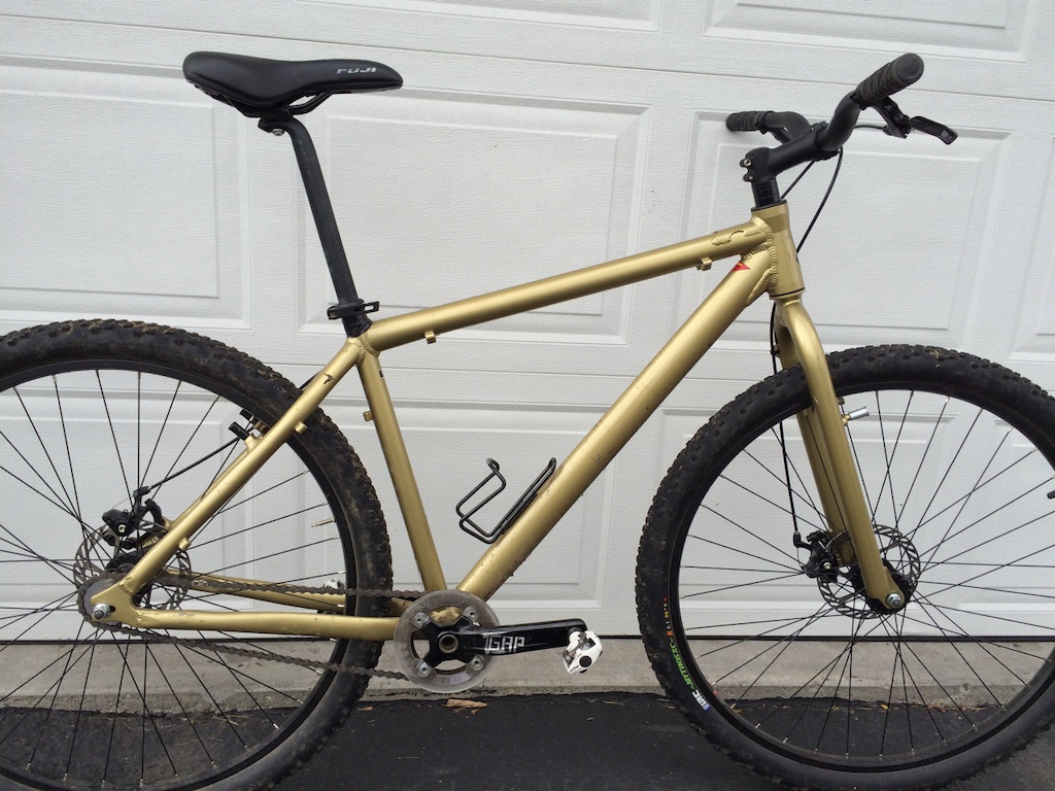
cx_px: 528
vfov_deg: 48.2
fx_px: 884
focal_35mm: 29
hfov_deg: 61.7
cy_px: 396
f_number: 2.2
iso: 32
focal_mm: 4.15
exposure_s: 1/513
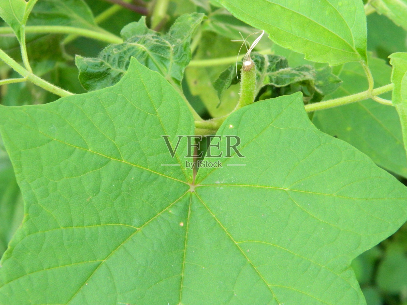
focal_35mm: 103
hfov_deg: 19.1
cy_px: 152
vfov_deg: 14.4
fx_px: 1211
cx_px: 204
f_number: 4.5
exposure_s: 1/50
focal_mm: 18.6
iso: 400
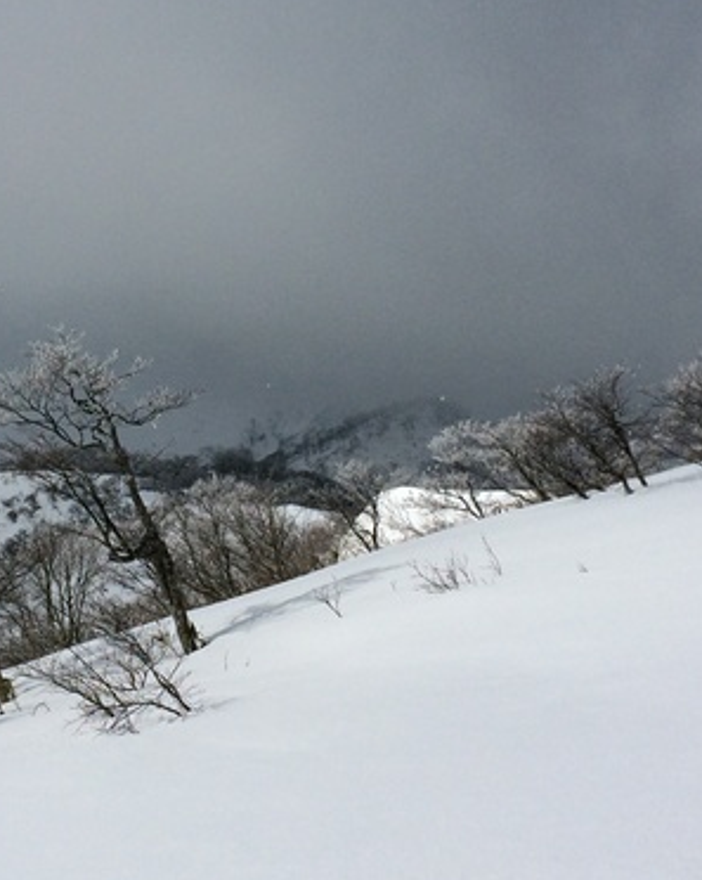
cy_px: 310
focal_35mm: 63
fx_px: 1638
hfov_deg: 24.0
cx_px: 196
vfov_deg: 29.9
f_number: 2.2
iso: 50
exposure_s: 1/20833
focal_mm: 4.12
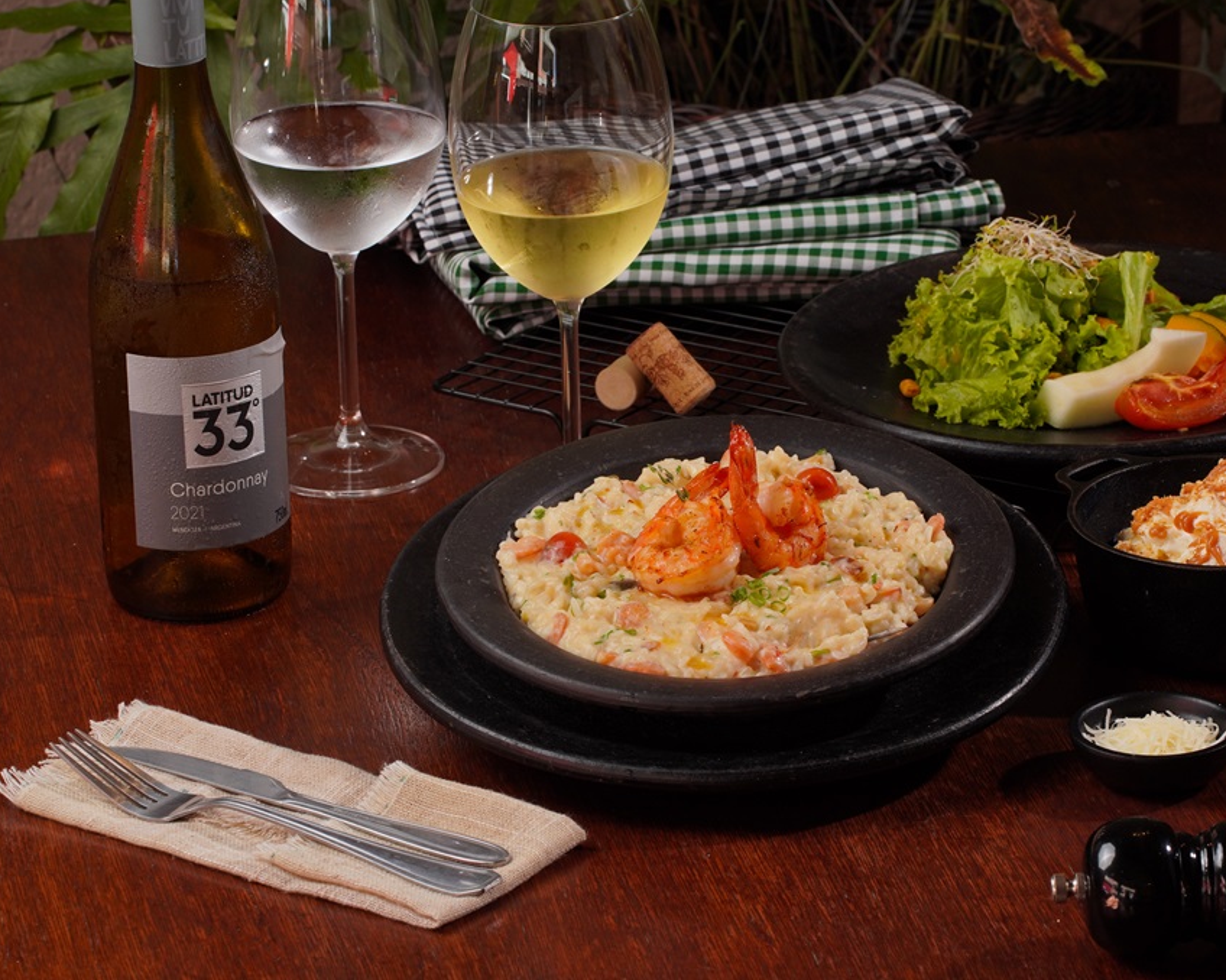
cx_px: 730
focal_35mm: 170
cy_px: 490
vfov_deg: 9.1
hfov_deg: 11.3
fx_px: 6167
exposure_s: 1/30
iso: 100
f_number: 11
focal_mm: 100
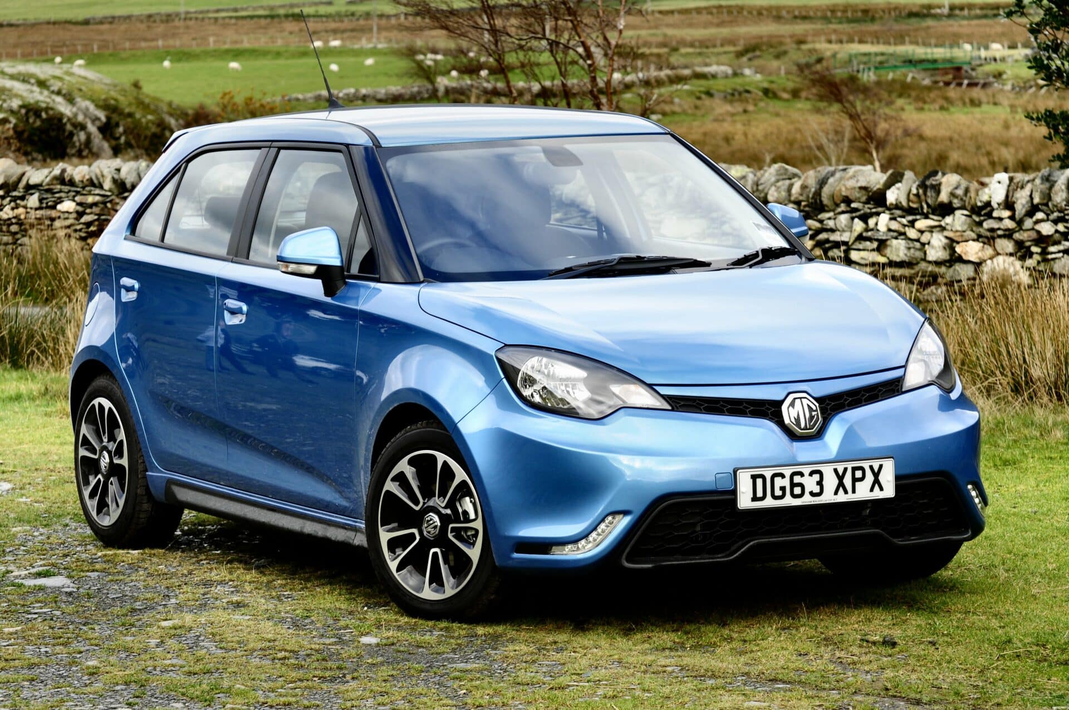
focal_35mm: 147
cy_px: 355
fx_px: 4360
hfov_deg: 14.0
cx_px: 534
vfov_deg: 9.3
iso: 200
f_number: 9
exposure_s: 1/60
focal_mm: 98
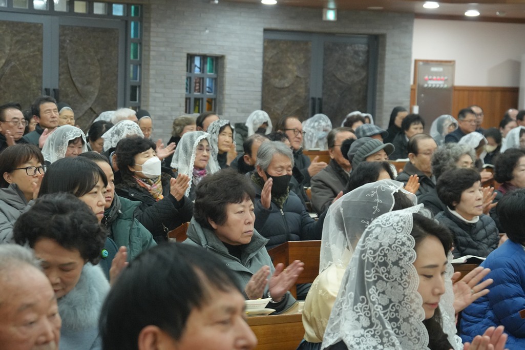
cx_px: 262
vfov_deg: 14.2
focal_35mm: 96
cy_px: 175
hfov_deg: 21.2
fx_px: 1400
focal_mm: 64
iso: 3200
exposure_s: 1/80
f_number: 6.3
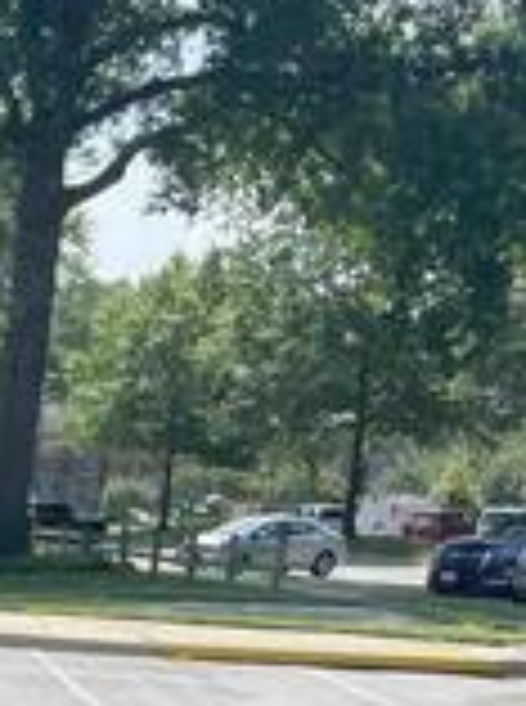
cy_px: 1084
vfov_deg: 18.5
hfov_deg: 14.5
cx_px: -324
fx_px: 1892
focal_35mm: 93
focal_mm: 4.2
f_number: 1.6
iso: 32
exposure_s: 1/2092
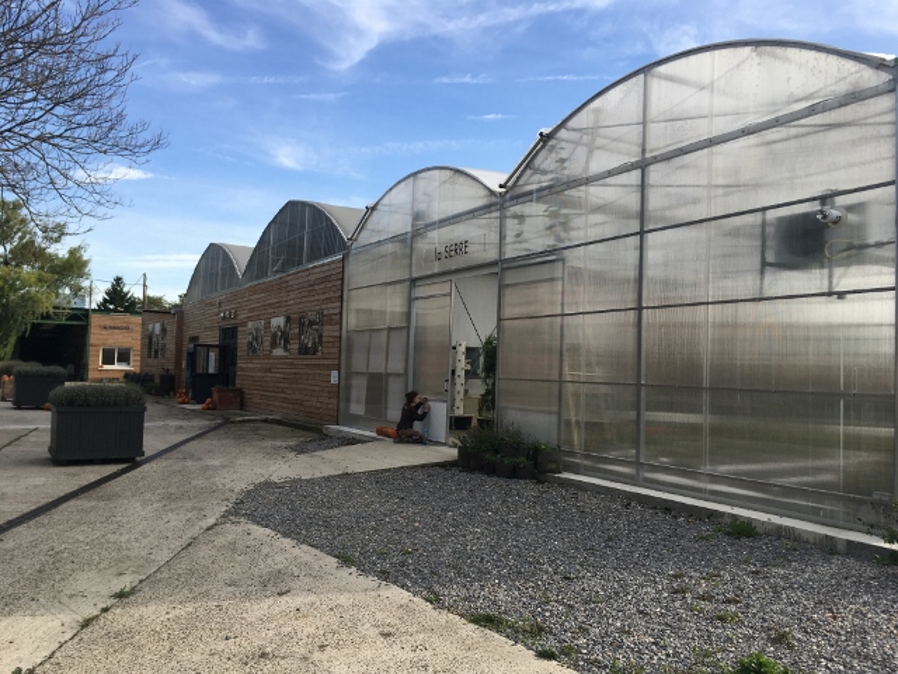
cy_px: 337
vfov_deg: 48.2
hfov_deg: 61.7
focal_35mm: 29
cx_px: 449
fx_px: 752
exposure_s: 1/999
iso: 25
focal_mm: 4.15
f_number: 2.2
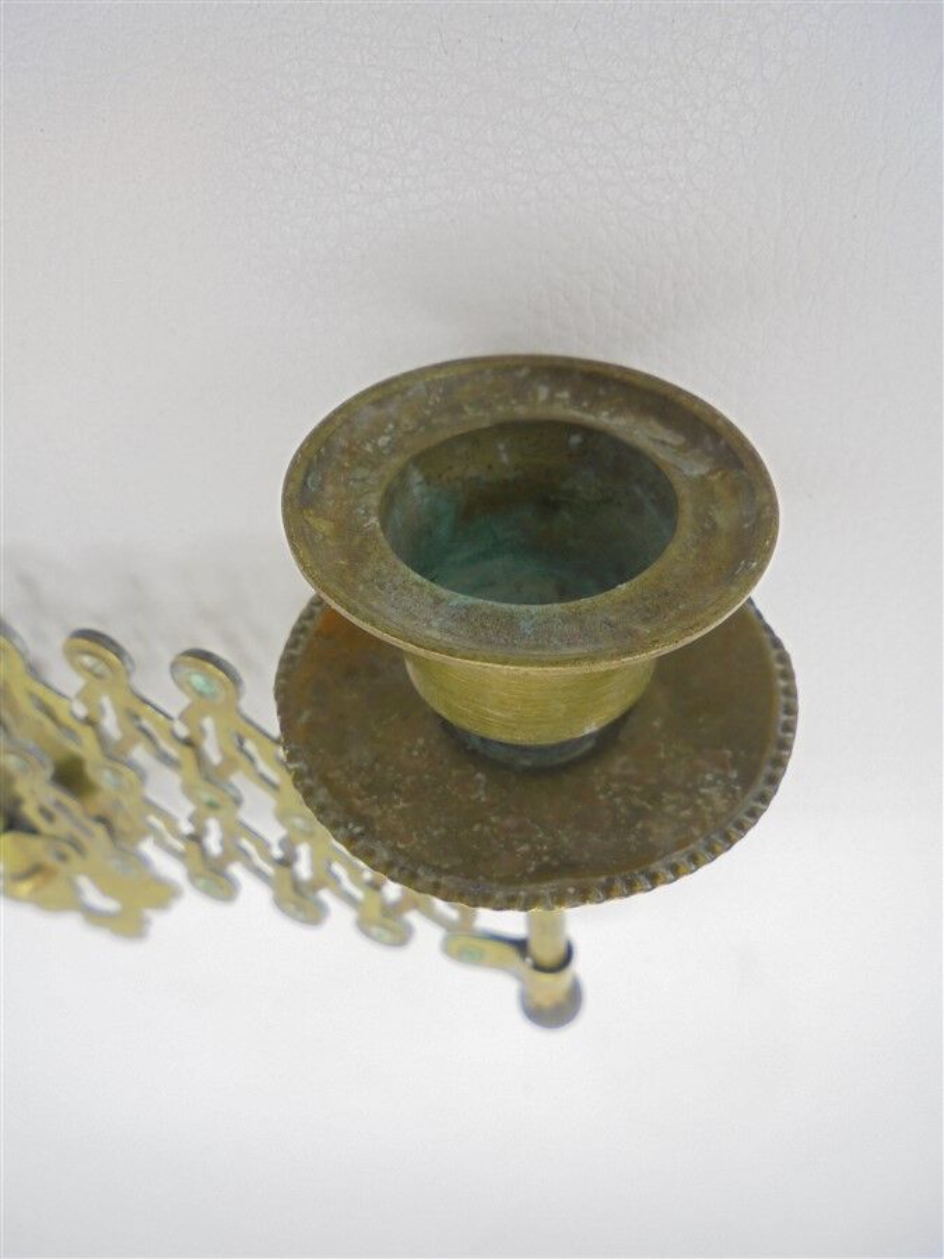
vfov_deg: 67.3
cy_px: 630
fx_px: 945
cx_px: 472
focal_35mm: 26
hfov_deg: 53.1
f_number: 3.5
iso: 100
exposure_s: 1/30
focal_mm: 4.6
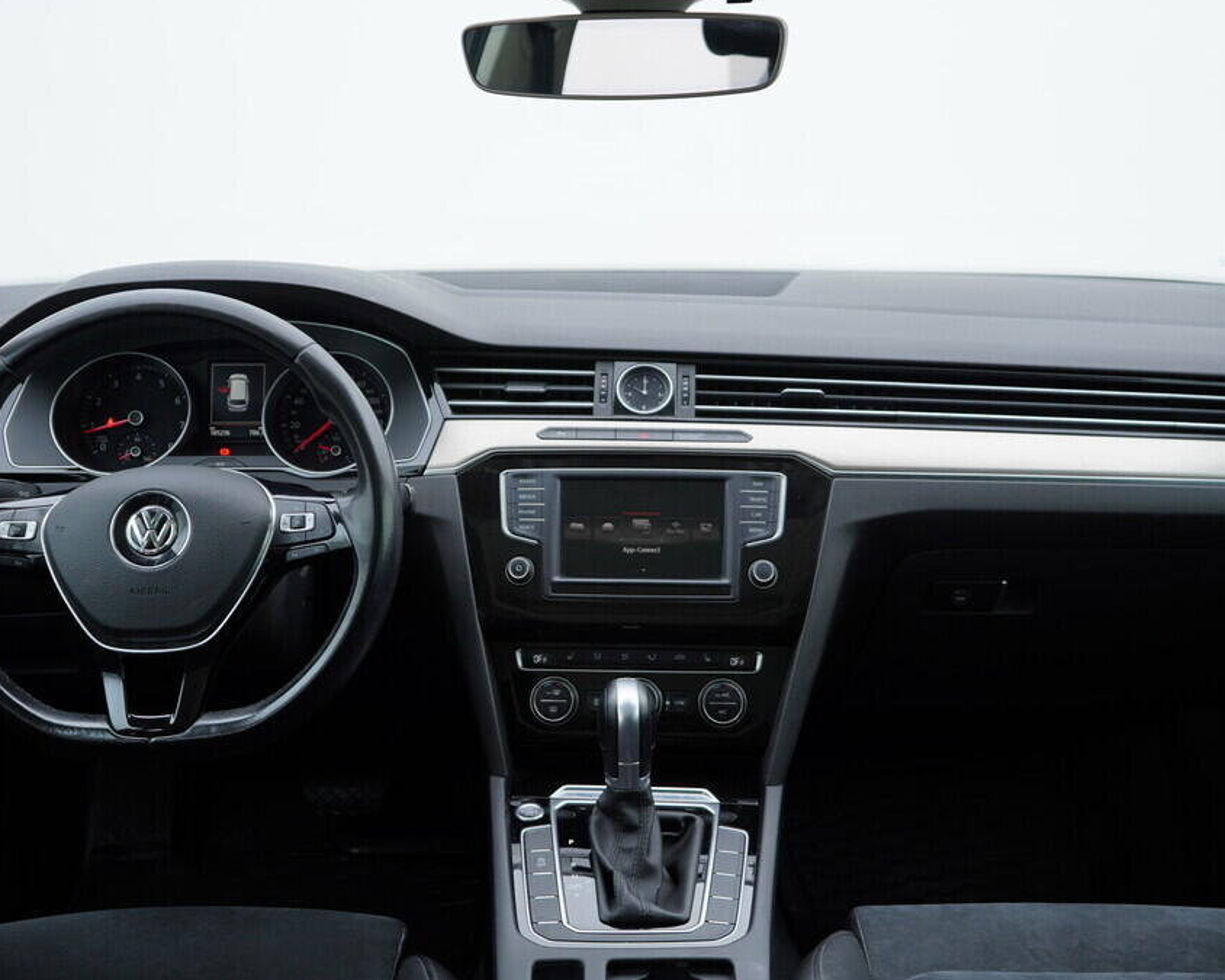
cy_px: 487
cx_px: 614
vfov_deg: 36.5
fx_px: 1486
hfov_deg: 44.8
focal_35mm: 41
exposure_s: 1/50
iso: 125
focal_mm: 24
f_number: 3.2
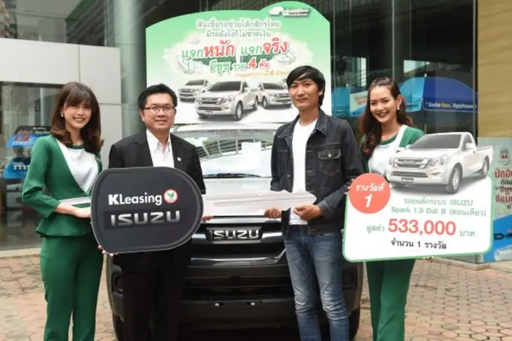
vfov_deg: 30.5
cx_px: 256
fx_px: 626
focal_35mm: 44
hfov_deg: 44.5
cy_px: 170
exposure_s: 1/125
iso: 400
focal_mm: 44
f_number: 5.6
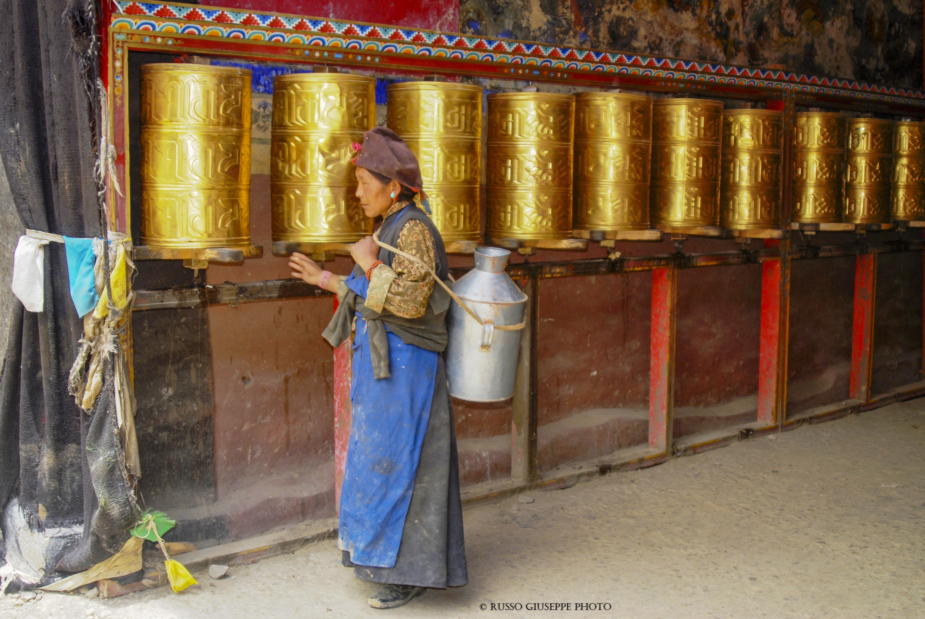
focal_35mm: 44
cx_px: 456
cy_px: 301
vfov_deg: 30.6
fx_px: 1132
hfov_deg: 44.4
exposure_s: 1/60
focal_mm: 28
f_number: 3.5
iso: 100
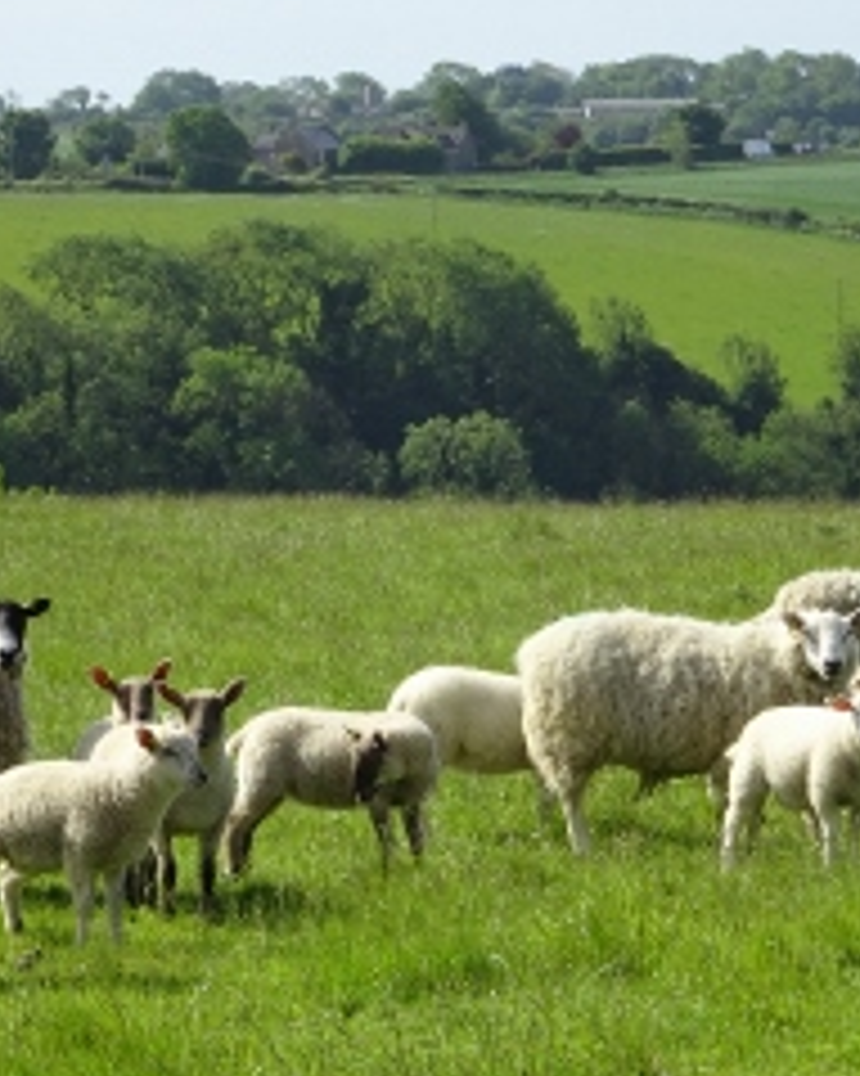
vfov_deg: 8.3
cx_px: 450
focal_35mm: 234
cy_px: 662
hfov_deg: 6.6
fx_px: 7450
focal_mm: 21.66
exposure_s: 1/320
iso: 80
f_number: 5.6
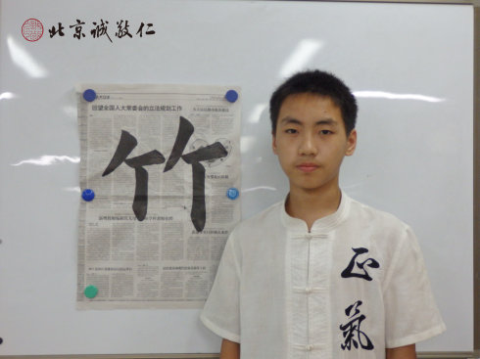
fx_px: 554
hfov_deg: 46.8
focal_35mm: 40
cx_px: 240
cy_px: 180
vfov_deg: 35.9
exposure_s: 1/80
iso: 640
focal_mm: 7.3
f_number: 3.7
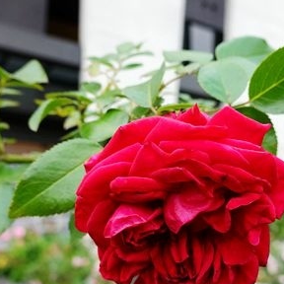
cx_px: 188
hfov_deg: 36.4
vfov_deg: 36.6
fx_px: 427
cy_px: 174
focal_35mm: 46
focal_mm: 9
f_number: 2.8
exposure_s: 1/125
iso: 125
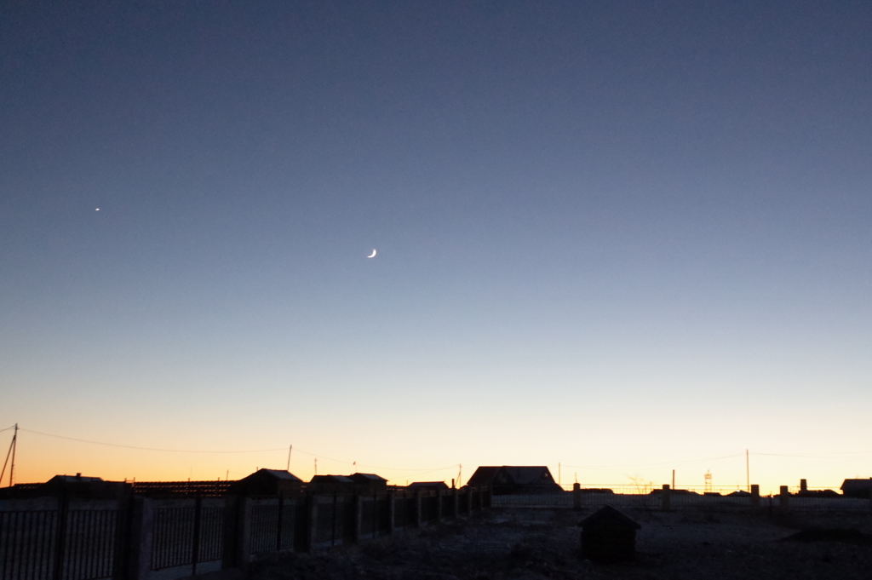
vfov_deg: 28.6
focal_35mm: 47
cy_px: 290
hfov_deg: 41.9
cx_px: 436
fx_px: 1138
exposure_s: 1/40
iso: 1600
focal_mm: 18.3
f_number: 2.8
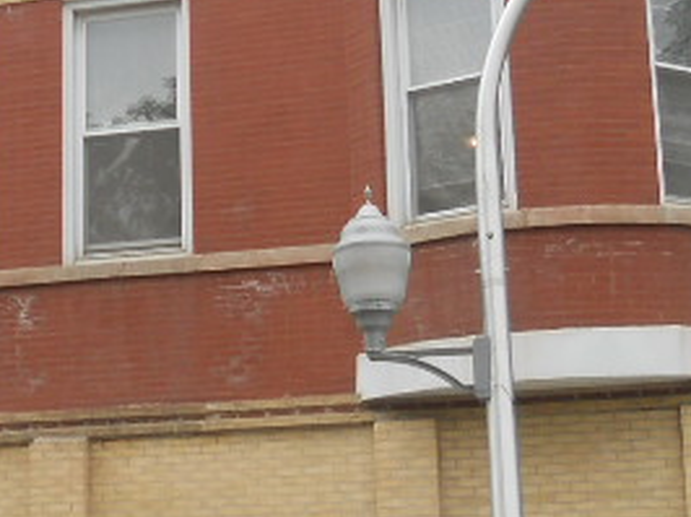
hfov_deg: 18.7
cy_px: 190
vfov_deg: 14.2
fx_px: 2074
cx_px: 96
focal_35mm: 104
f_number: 3.2
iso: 80
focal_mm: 4.9
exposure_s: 1/250
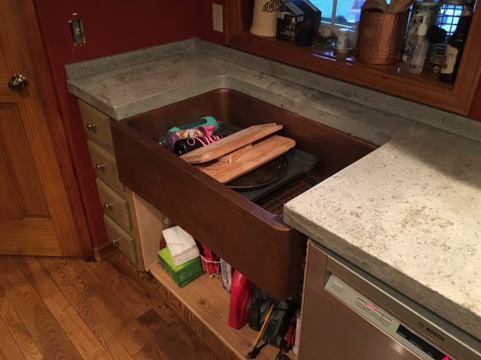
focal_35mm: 30
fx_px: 417
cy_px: 174
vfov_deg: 46.8
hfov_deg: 60.0
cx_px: 244
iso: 200
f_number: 2.2
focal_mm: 4.15
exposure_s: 1/15
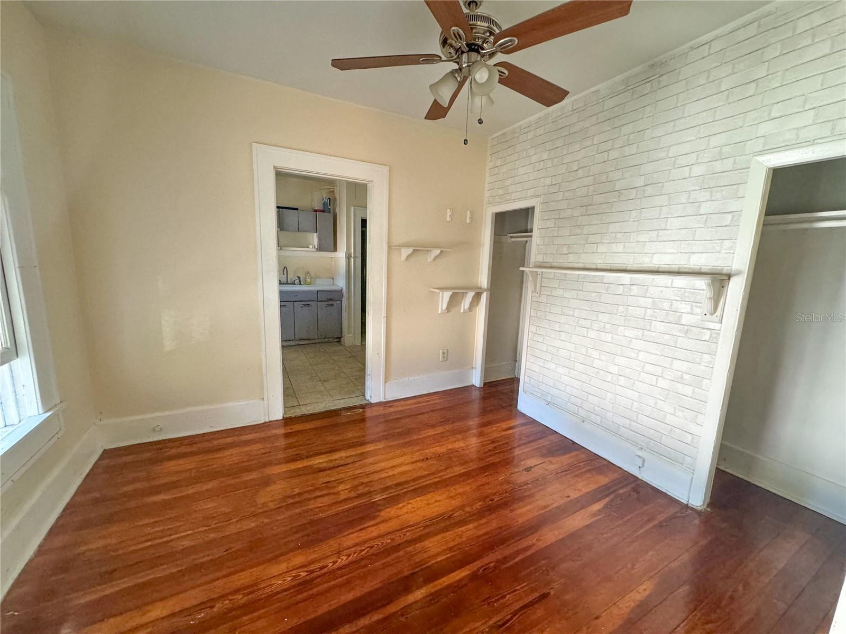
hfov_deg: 102.1
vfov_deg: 85.7
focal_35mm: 14
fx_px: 342
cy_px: 317
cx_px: 423
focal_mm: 2.22
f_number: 2.2
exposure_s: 1/90
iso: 320
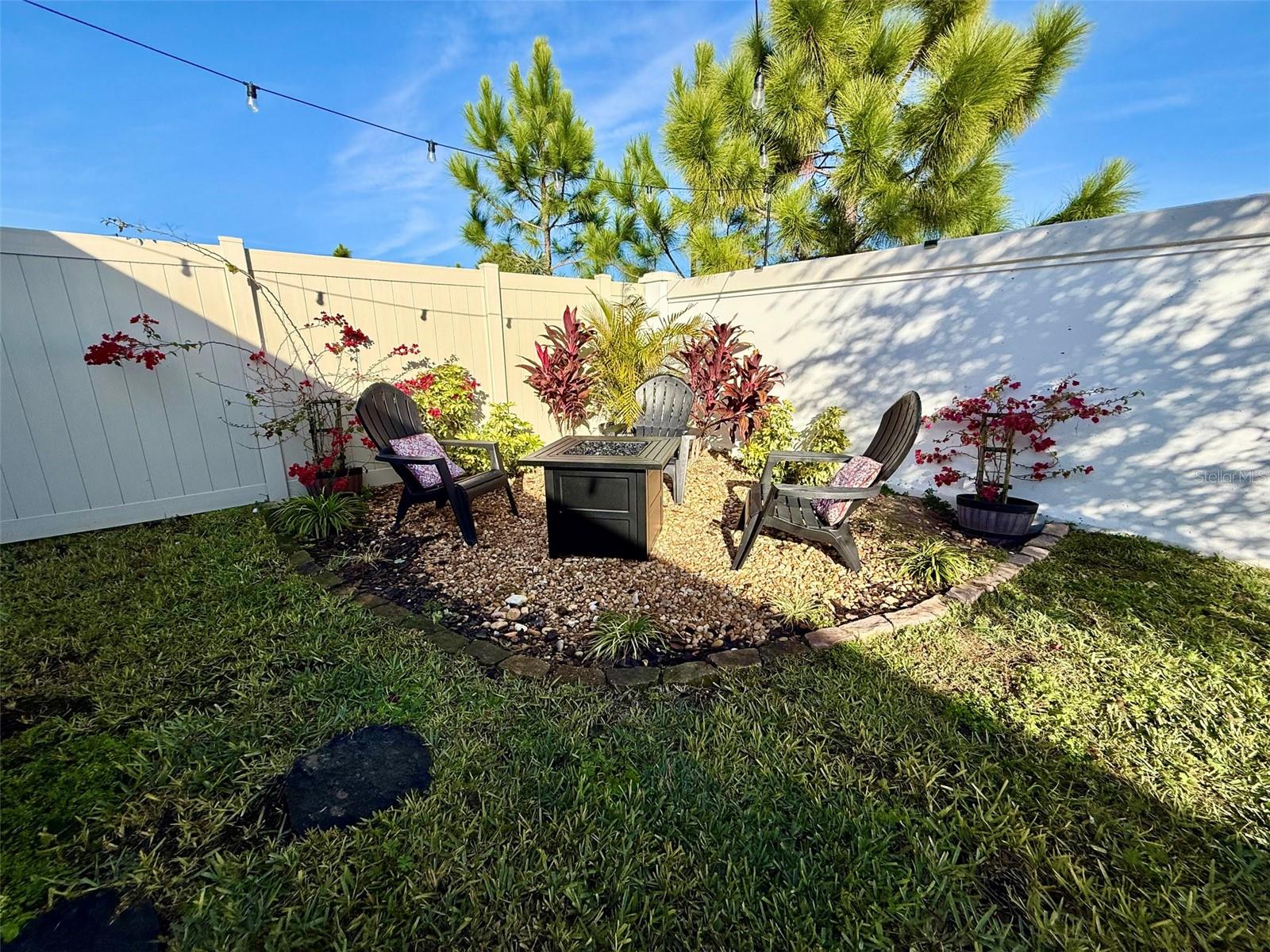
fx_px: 514
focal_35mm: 14
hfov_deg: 102.1
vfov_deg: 85.7
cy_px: 476
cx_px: 635
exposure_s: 1/1698
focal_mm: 2.22
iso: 50
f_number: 2.2
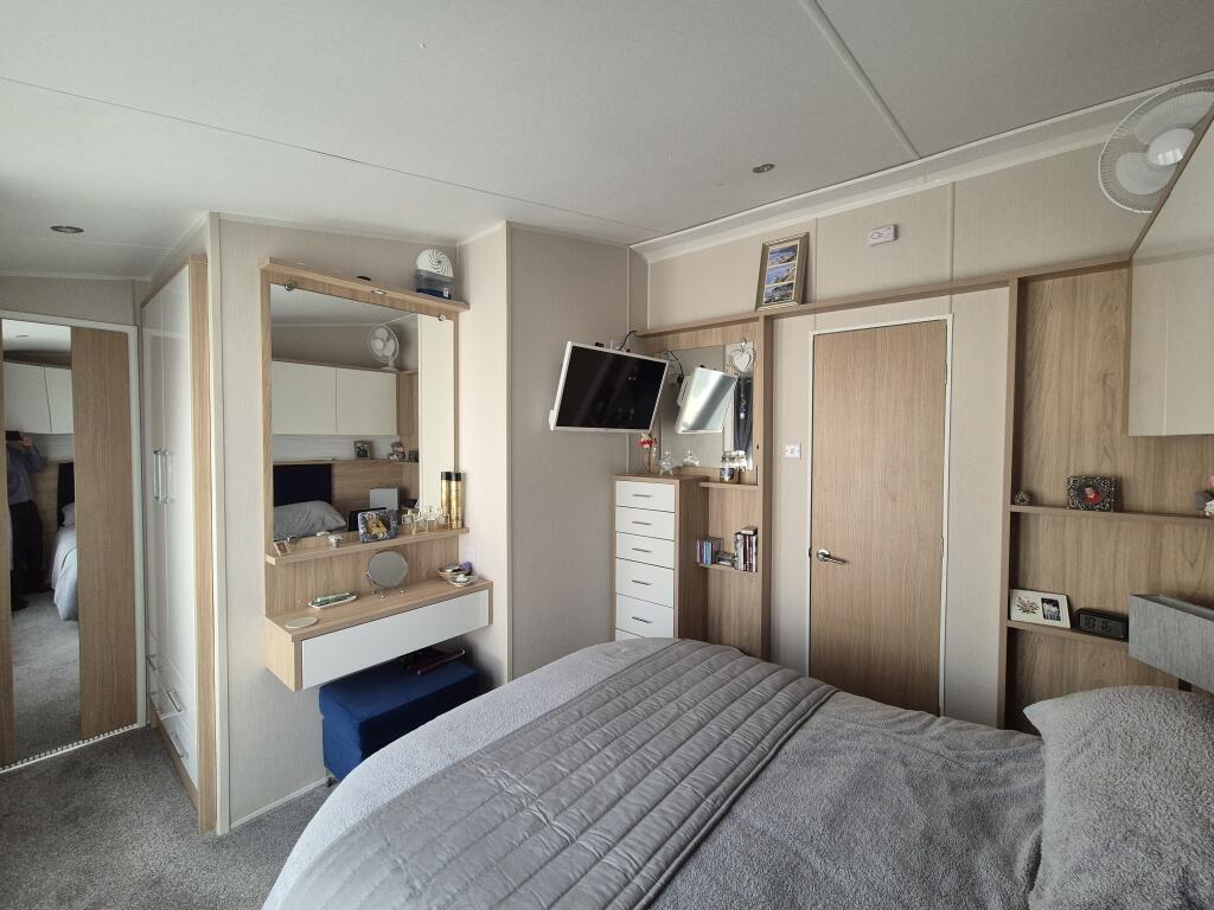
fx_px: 456
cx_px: 607
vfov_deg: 89.9
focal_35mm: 13
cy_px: 455
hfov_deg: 106.2
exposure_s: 1/359
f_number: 2.2
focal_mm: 2.2
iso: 320
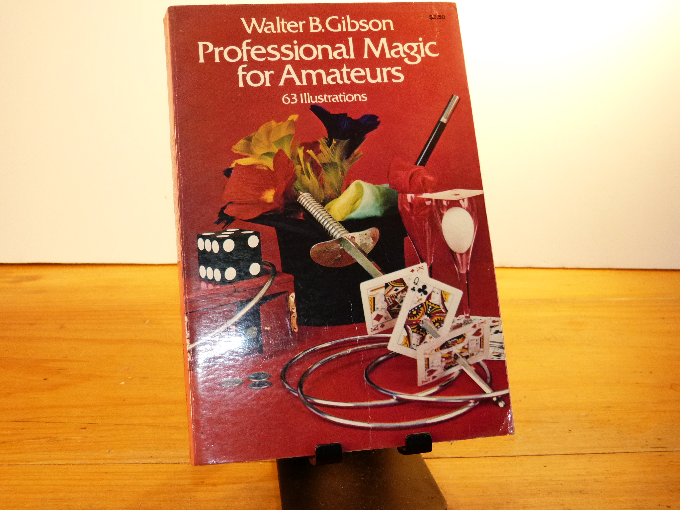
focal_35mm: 40
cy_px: 255
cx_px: 340
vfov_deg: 36.0
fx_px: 786
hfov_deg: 46.8
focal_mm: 7
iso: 250
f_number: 3.1
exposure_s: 1/60
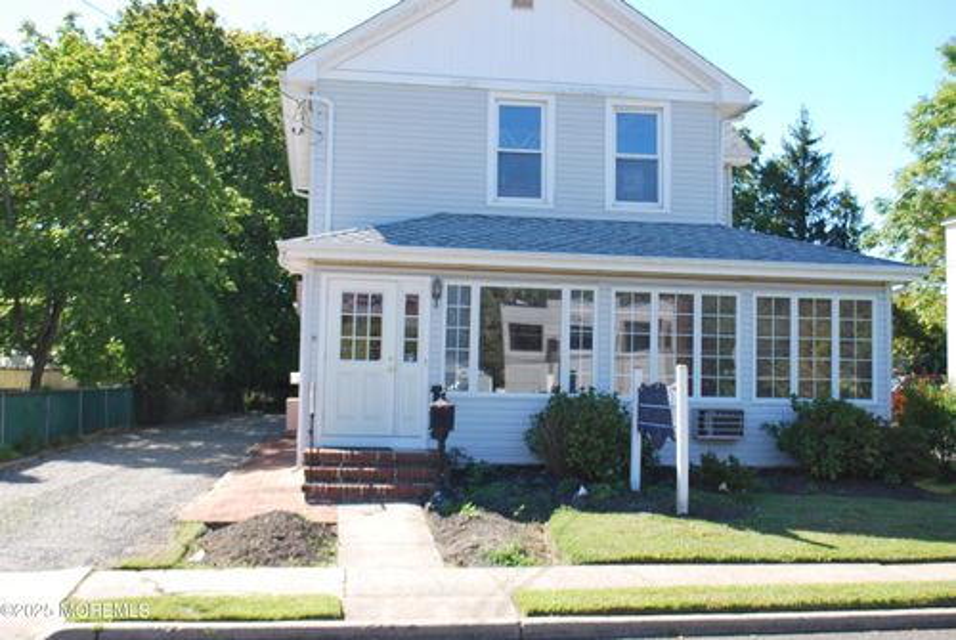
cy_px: 320
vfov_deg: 32.0
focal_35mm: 42
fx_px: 1117
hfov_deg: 46.3
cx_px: 478
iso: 100
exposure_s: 1/160
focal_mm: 28
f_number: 6.3
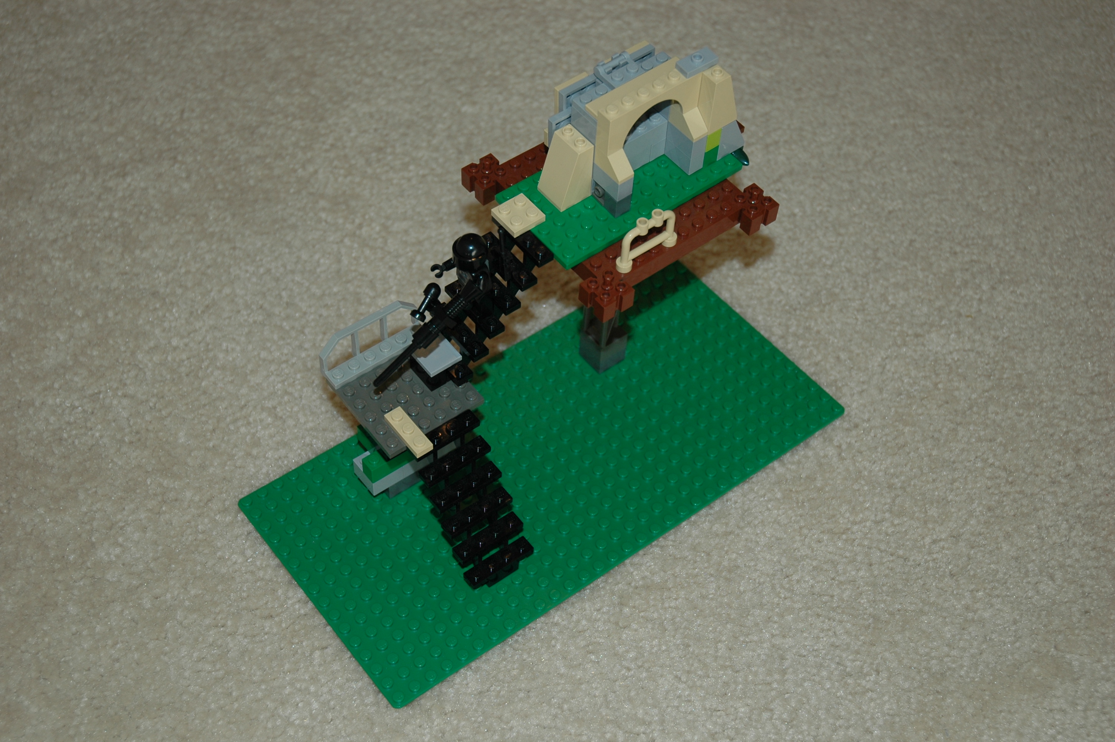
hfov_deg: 38.9
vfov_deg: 26.4
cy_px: 371
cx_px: 558
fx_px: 1578
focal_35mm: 51
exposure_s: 1/60
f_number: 4.2
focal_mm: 34
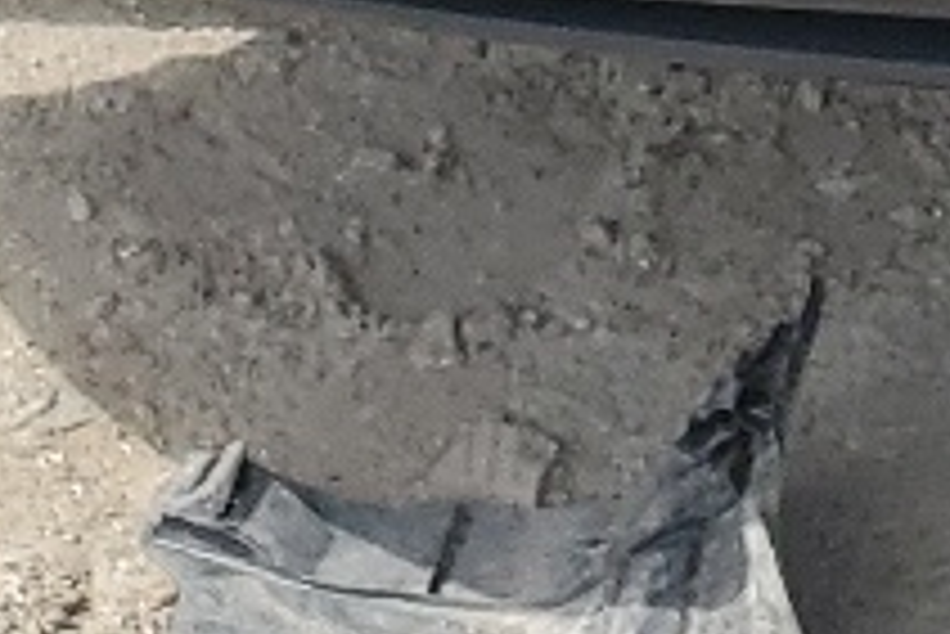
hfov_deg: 9.4
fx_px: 5413
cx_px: 1850
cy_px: -1695
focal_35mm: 205
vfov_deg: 5.9
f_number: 1.5
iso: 50
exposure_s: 1/2000
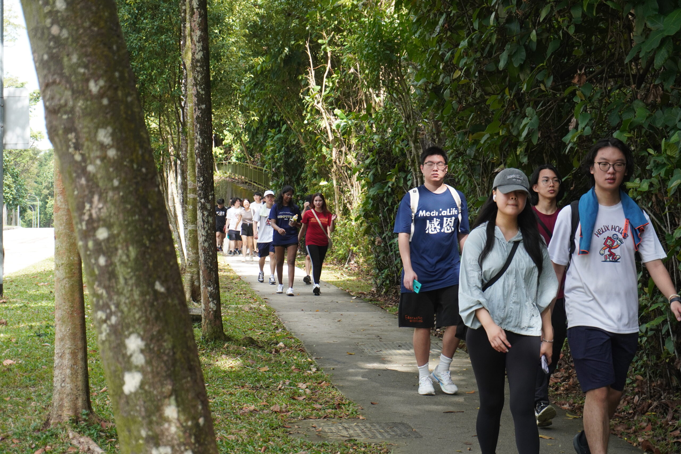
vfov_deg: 18.2
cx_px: 340
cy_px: 227
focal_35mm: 75
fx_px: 1419
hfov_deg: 27.0
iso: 640
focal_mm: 50
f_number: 5.6
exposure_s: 1/500
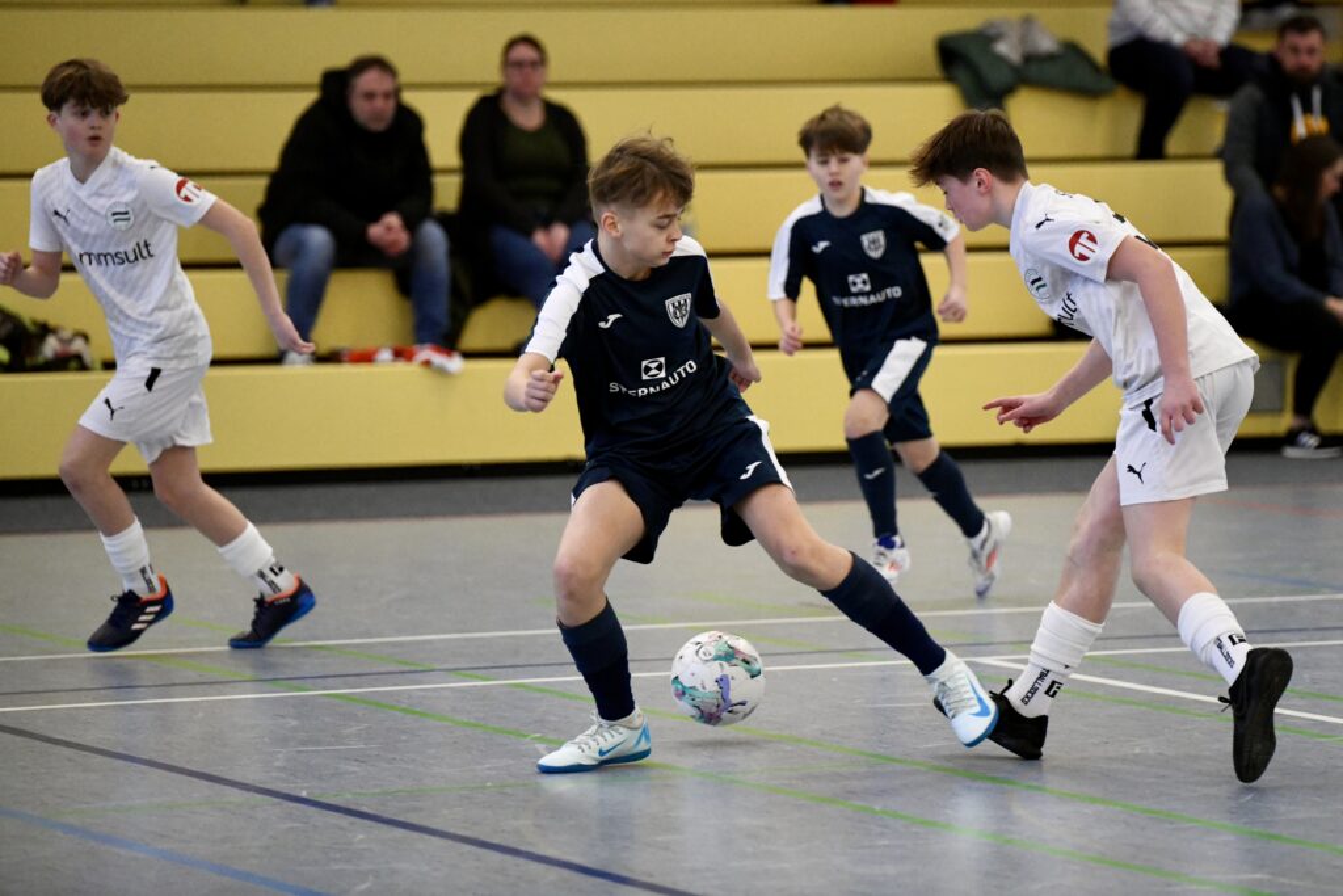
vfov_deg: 8.6
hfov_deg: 12.8
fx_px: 5969
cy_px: 448
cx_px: 672
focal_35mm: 160
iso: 8000
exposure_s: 1/1600
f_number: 2.8
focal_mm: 160
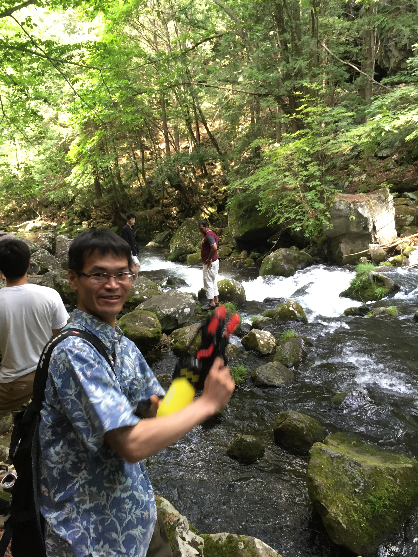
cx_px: 209
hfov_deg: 48.2
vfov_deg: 61.7
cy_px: 278
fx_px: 467
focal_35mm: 29
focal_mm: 4.15
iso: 64
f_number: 2.2
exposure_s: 1/30
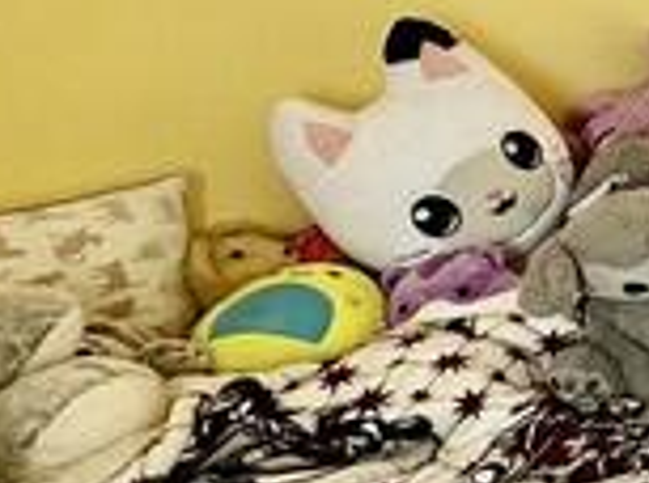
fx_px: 1758
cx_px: 1709
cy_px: 55
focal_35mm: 94
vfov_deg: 15.5
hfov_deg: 13.1
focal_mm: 2.22
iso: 40
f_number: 2.2
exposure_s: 1/171
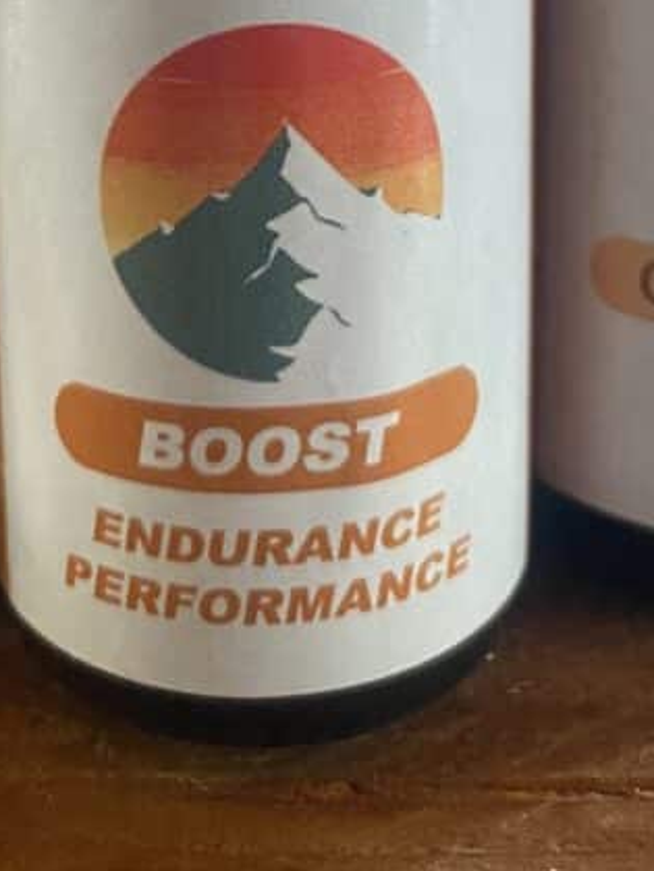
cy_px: -151
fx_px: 1537
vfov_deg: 28.0
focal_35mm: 61
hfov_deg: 24.0
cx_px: 257
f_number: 1.8
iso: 500
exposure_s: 1/60
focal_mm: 4.25
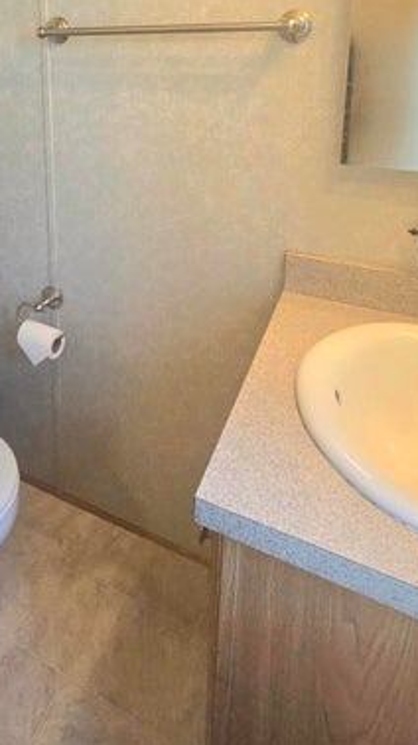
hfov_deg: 46.1
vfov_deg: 69.3
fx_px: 474
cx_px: 110
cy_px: 154
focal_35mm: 24
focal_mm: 2.2
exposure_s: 1/60.2
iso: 125
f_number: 2.2
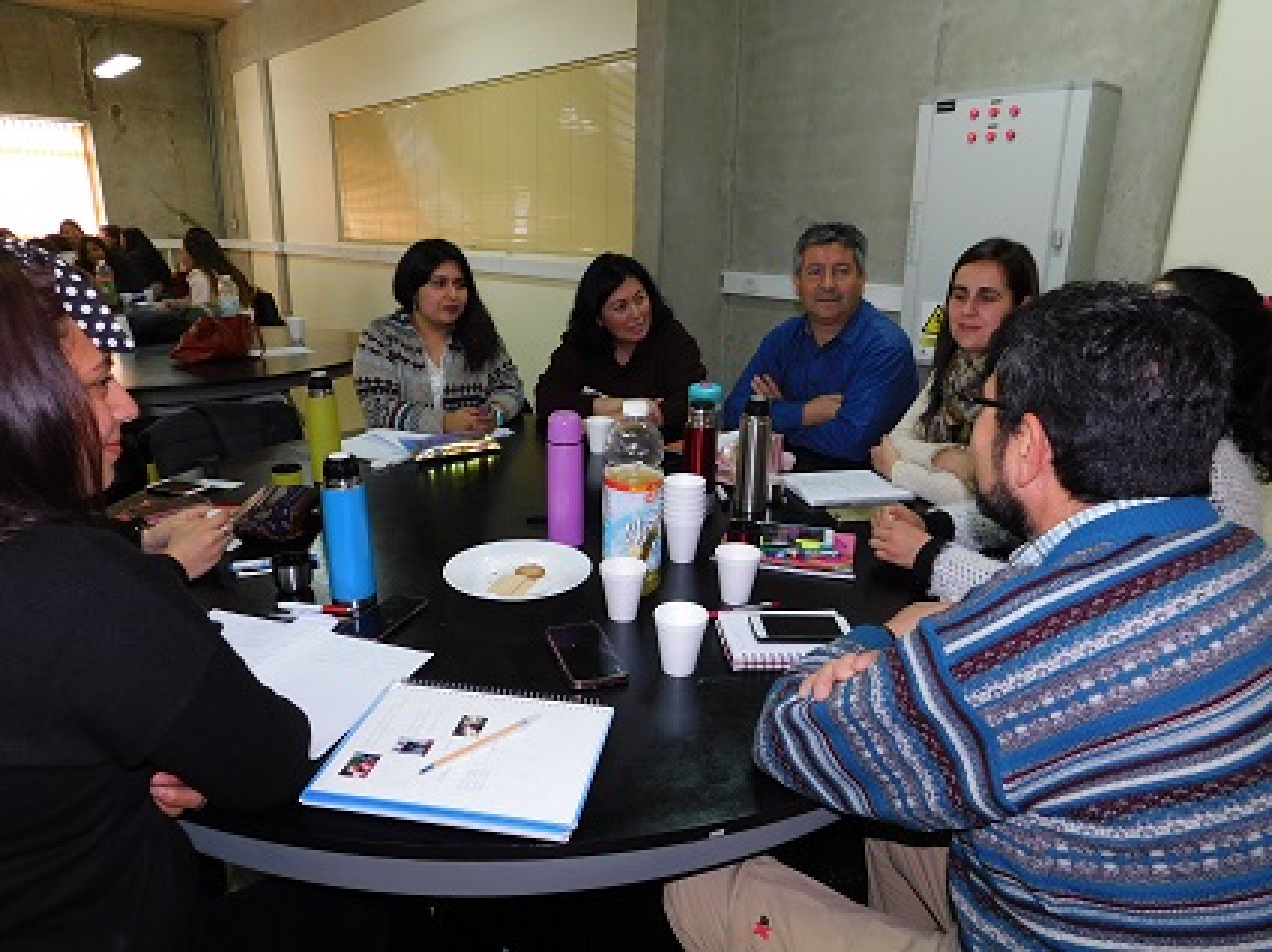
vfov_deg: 58.8
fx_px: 844
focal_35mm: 23
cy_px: 476
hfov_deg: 74.0
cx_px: 636
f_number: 3
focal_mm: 4
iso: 200
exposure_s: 1/30
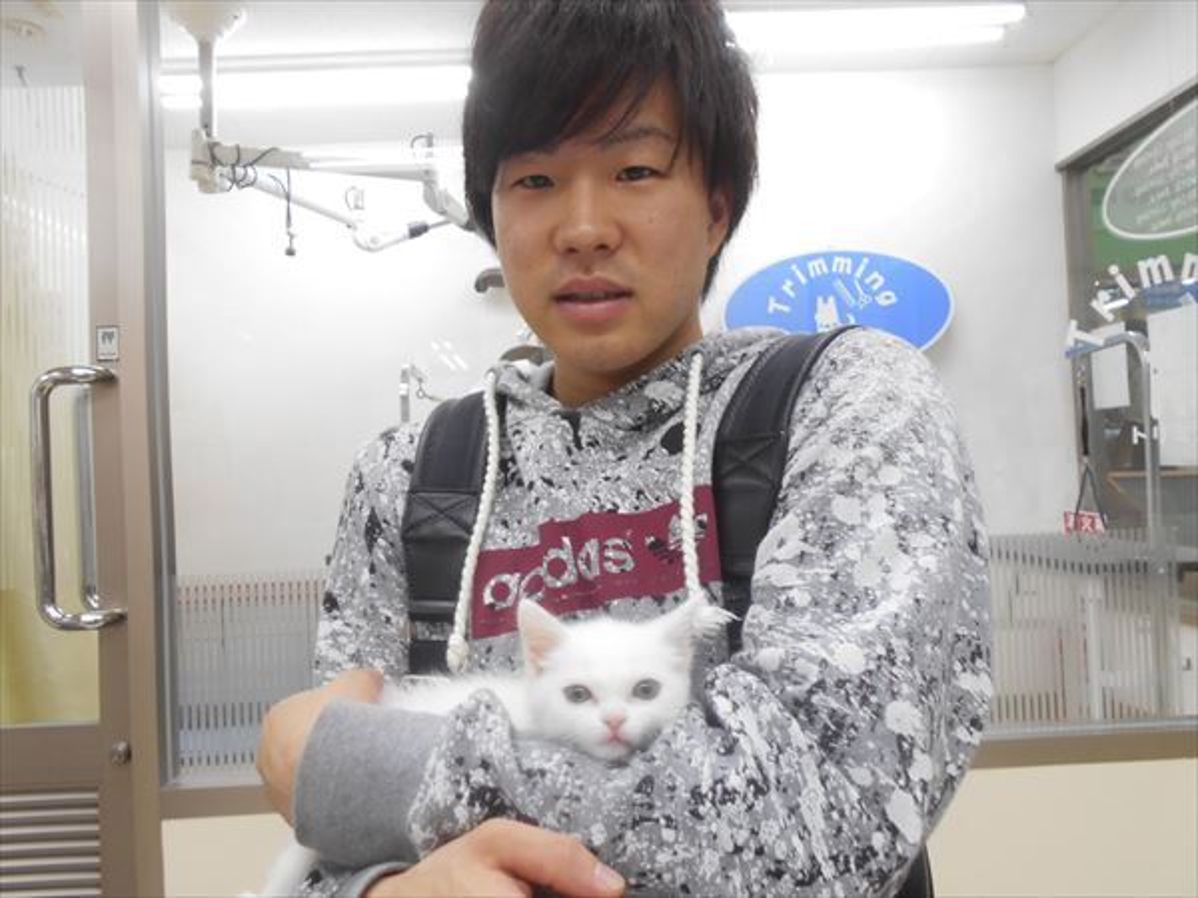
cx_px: 599
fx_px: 900
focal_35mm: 26
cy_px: 449
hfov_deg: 67.3
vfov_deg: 53.1
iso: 160
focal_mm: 4.6
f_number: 3.2
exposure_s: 1/30
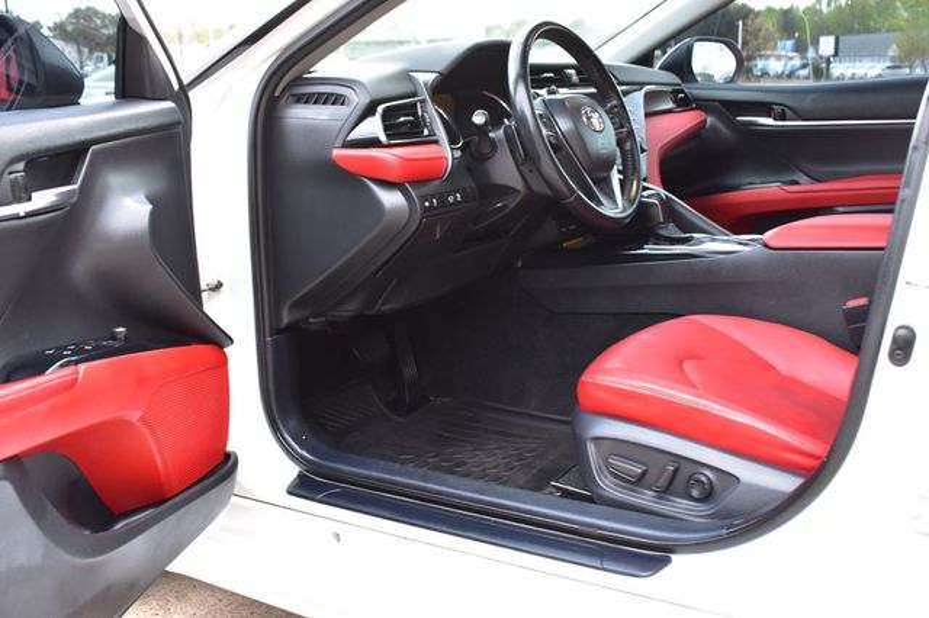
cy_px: 309
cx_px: 464
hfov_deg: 51.3
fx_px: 967
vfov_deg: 35.5
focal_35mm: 38
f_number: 6.3
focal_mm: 25
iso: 720
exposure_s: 1/15
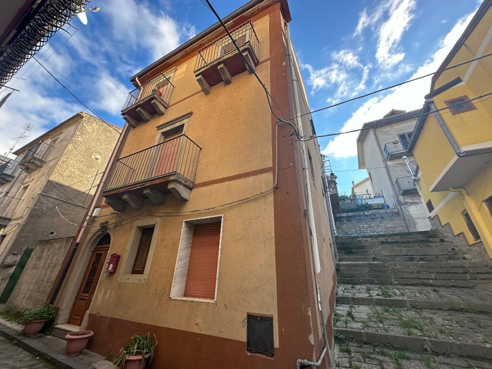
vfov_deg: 85.7
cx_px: 246
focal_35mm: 14
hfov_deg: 102.1
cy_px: 184
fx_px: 199
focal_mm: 2.22
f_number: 2.2
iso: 40
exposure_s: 1/241
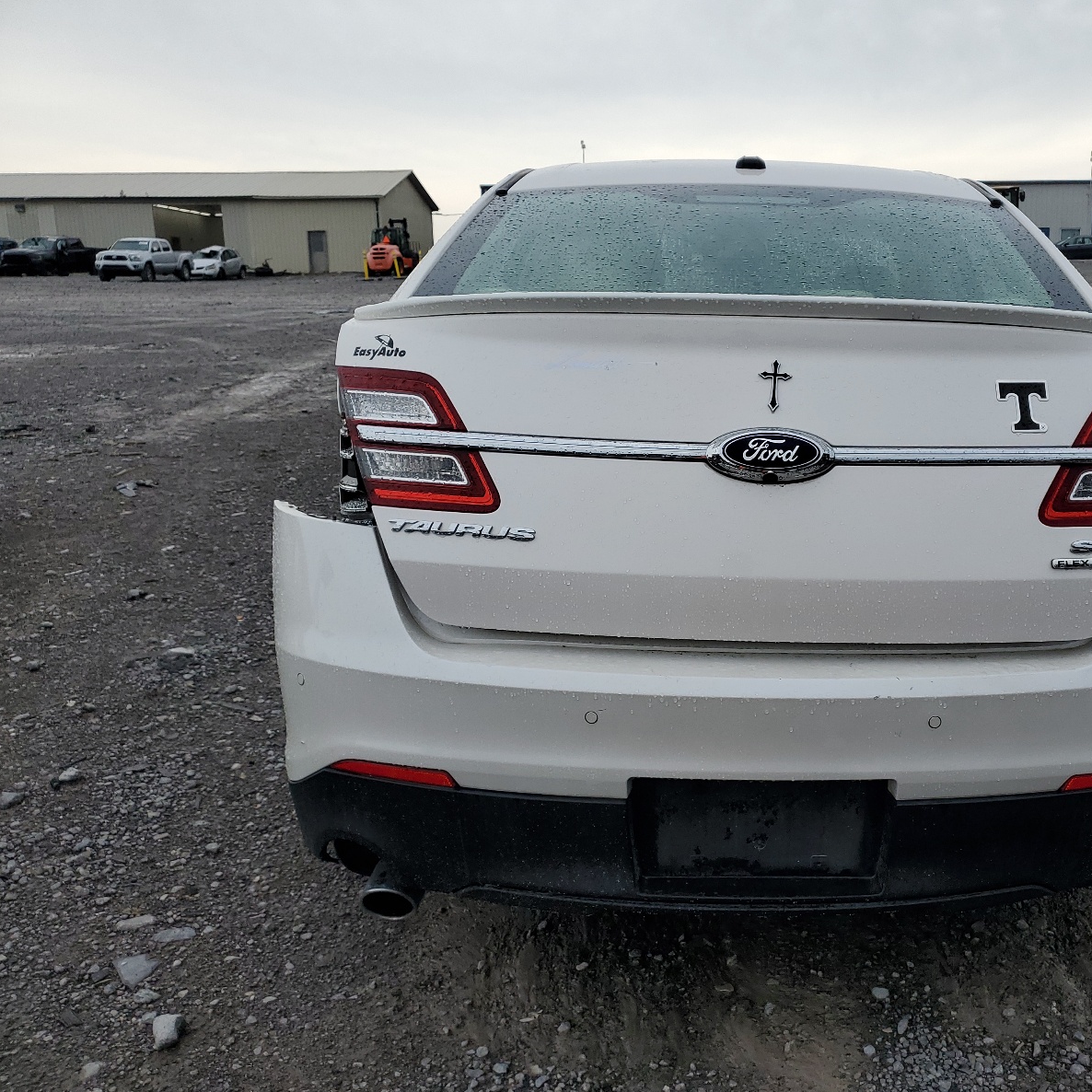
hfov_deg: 51.6
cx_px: 721
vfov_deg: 52.5
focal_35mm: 31
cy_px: 547
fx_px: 1106
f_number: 1.5
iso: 50
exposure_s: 1/1667
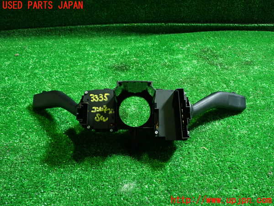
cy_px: 103
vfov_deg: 44.2
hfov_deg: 56.8
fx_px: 253
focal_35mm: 32
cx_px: 137
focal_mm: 5.79
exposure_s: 1/30
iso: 400
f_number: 2.4
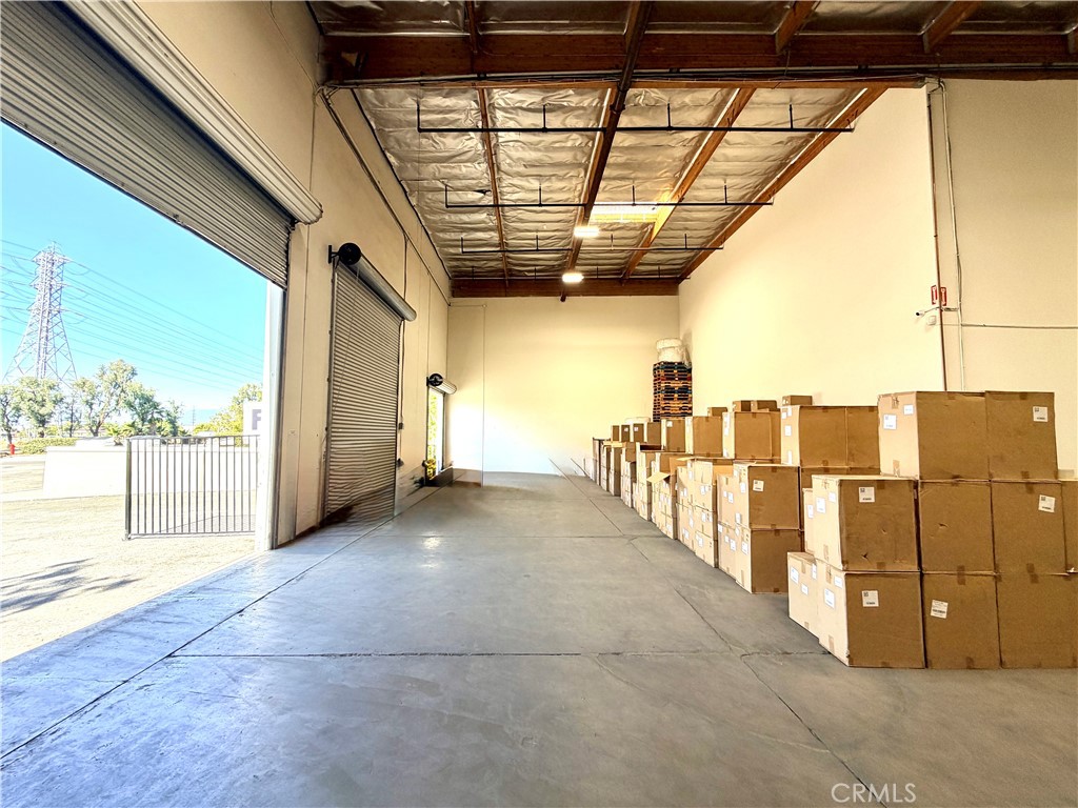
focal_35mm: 14
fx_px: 436
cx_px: 539
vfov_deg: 85.7
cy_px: 404
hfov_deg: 102.1
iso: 64
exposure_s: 1/124
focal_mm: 2.22
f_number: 2.2
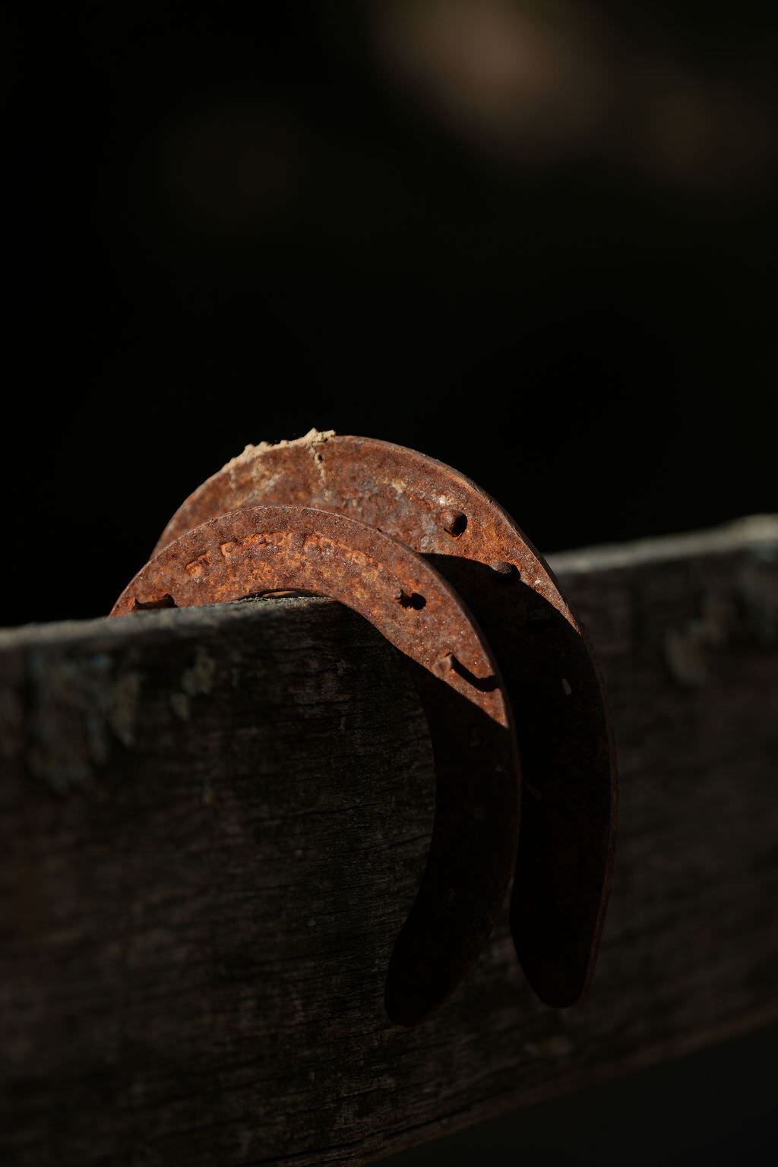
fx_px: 6029
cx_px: 389
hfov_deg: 7.4
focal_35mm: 186
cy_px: 584
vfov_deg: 11.1
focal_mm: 124.3
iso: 100
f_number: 3.6
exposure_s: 1/800
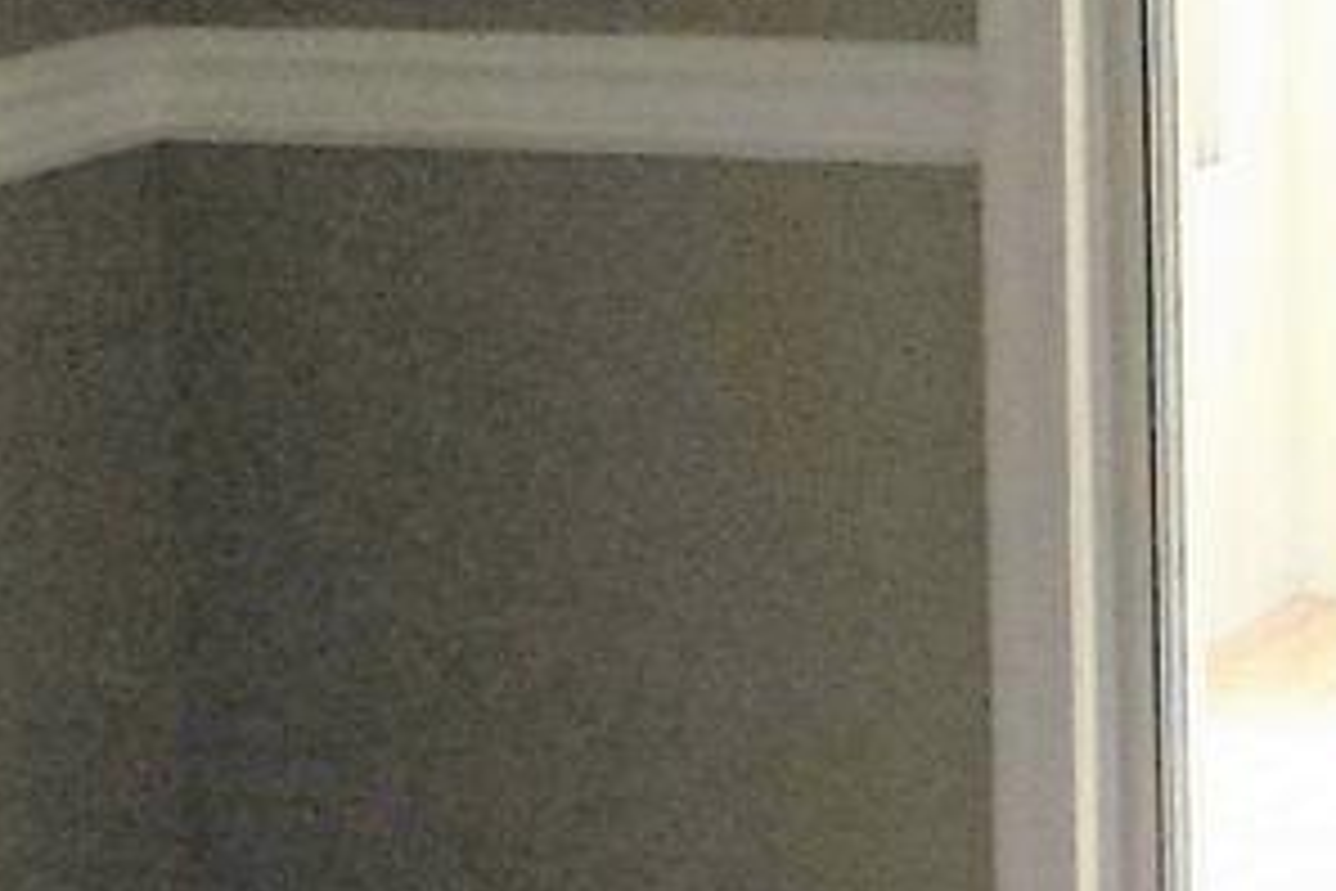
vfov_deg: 7.6
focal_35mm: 179
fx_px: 6642
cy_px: -32
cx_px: 1975
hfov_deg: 11.1
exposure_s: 1/160
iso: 125
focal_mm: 4.5
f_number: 3.3
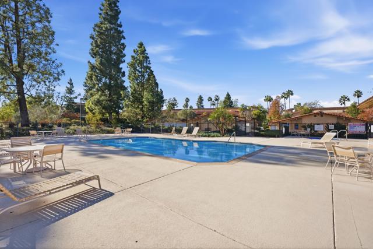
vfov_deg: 73.8
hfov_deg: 96.7
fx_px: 166
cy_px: 124
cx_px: 186
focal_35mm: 16
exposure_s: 1/3200
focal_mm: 16
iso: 250
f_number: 8
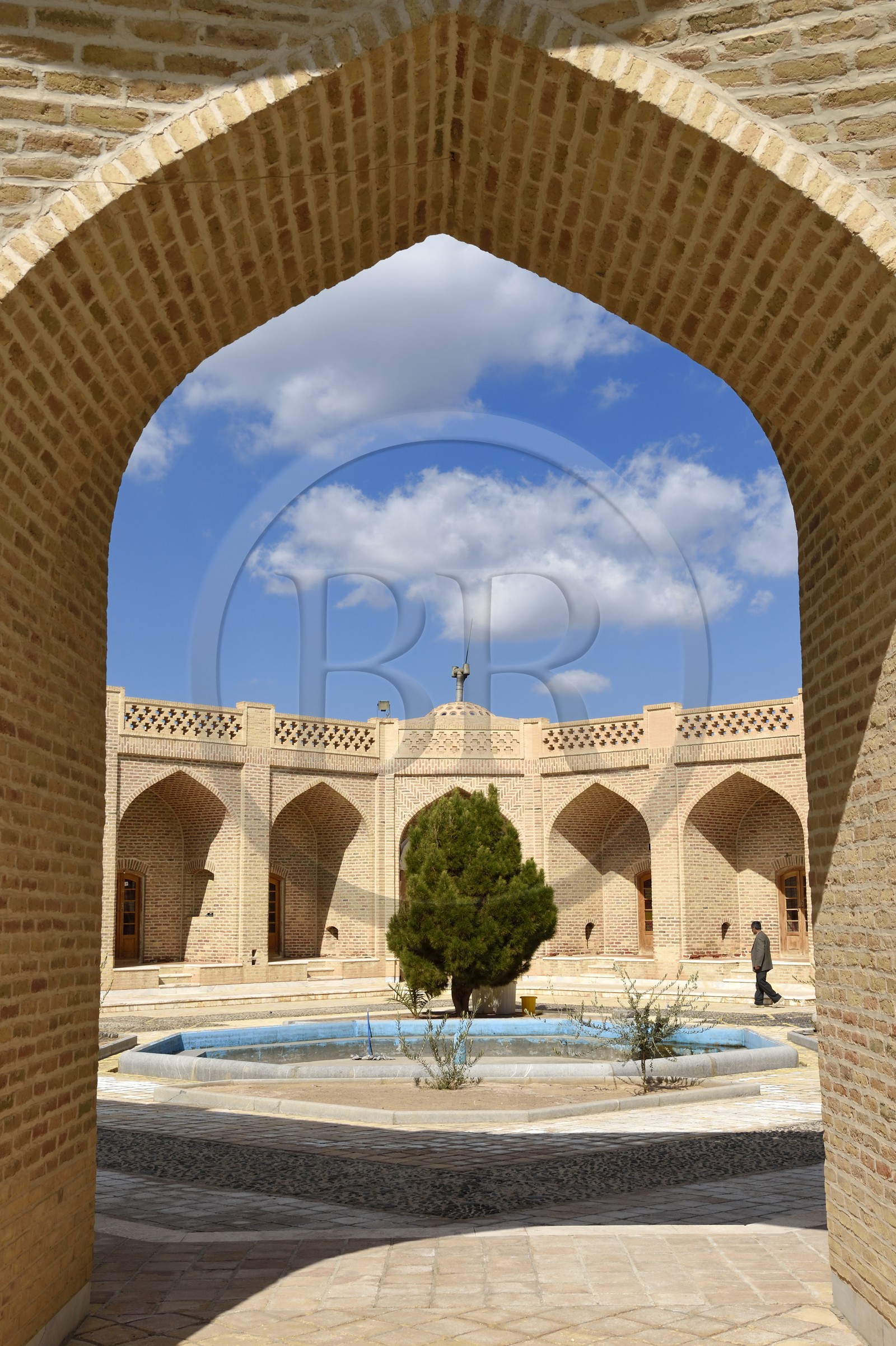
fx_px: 1682
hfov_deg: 29.8
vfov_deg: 43.6
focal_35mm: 45
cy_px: 673
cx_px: 448
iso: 200
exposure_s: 1/320
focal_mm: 45
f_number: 13
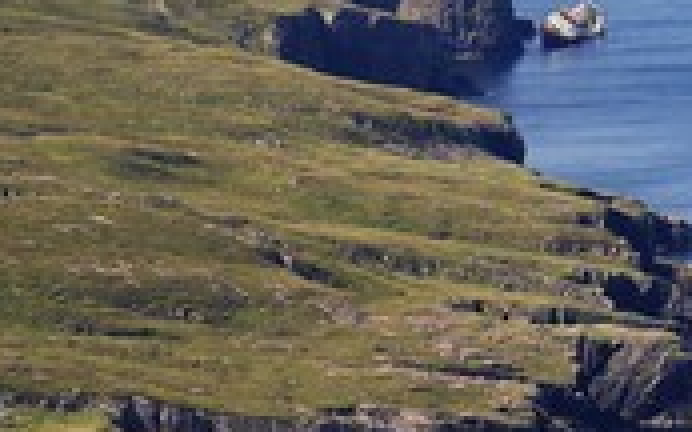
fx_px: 9313
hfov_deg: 4.3
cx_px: 168
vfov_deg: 2.7
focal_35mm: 494
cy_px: 144
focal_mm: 200
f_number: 5.6
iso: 200
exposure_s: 1/800
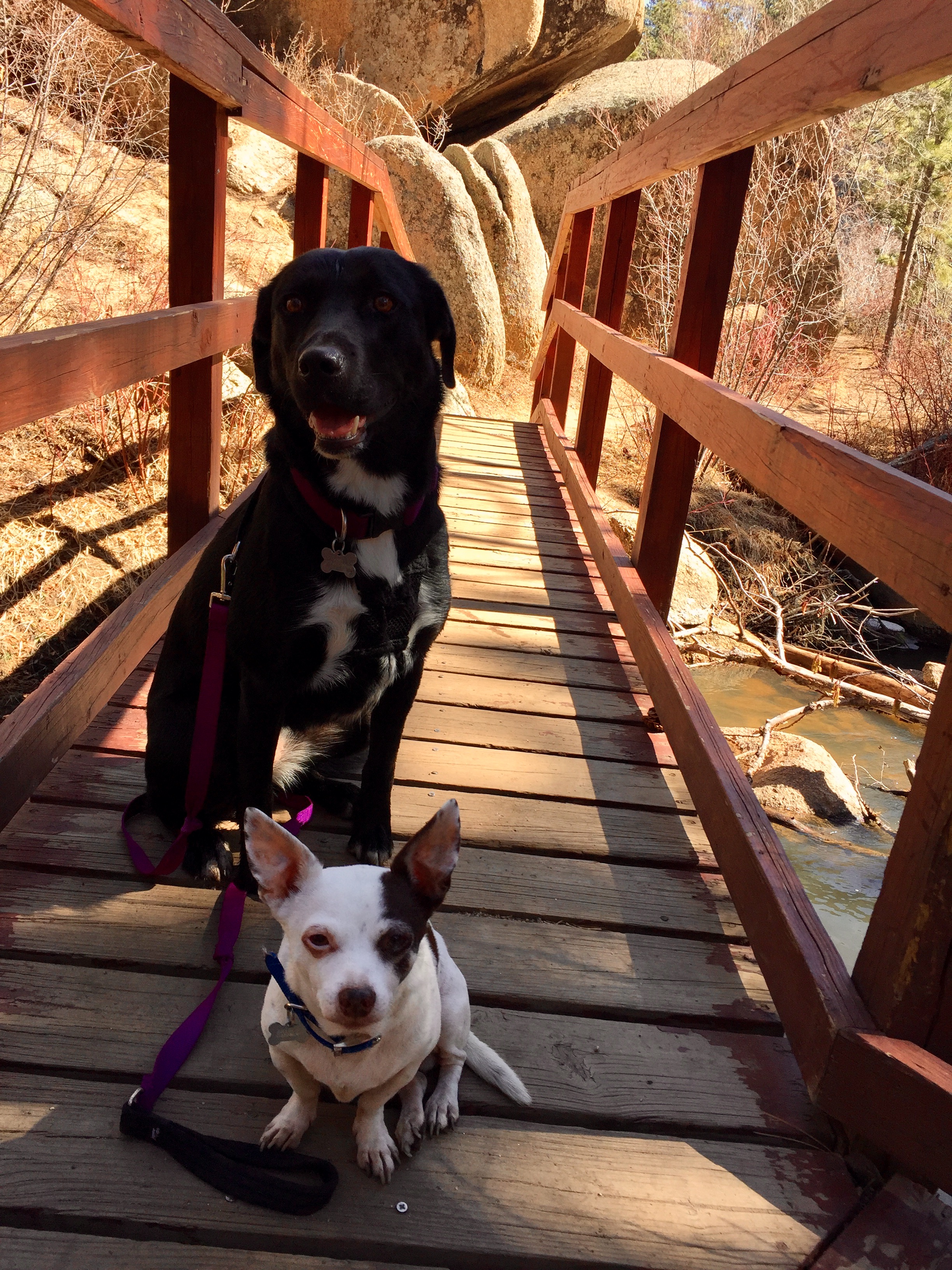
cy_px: 635
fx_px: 1063
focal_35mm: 29
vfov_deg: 61.7
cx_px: 476
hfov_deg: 48.2
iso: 32
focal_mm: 4.15
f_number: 2.2
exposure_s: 1/430
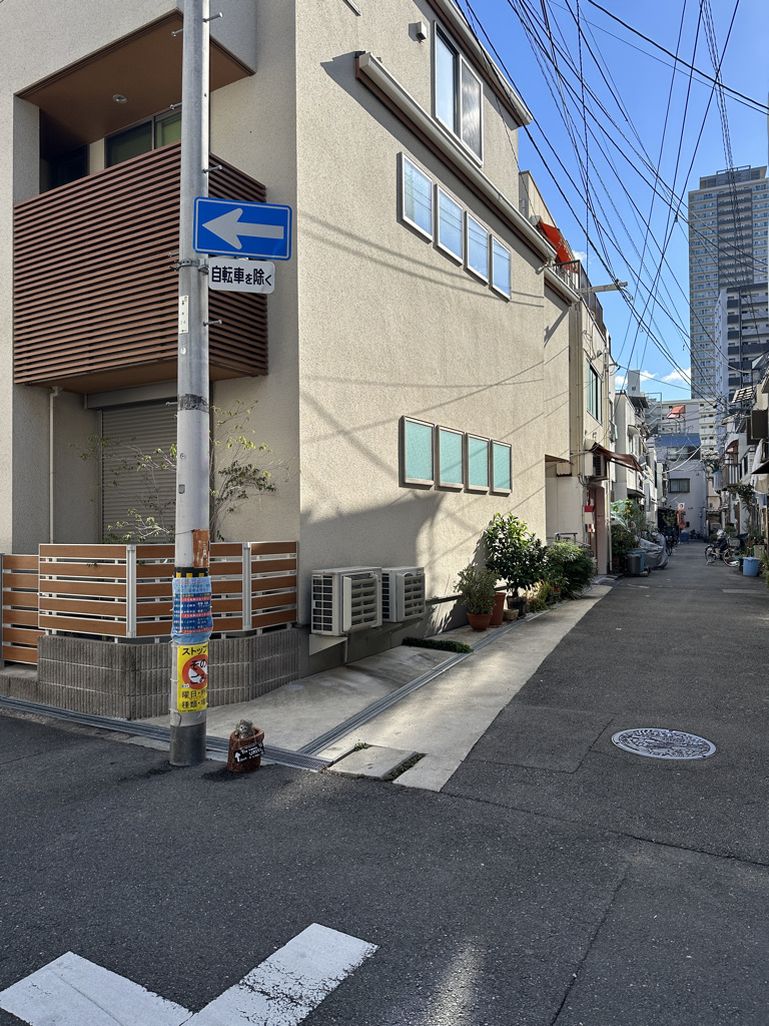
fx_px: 711
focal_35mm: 24
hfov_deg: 56.8
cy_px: 513
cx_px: 384
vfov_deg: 71.6
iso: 80
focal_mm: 6.86
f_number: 1.78
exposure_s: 1/3247
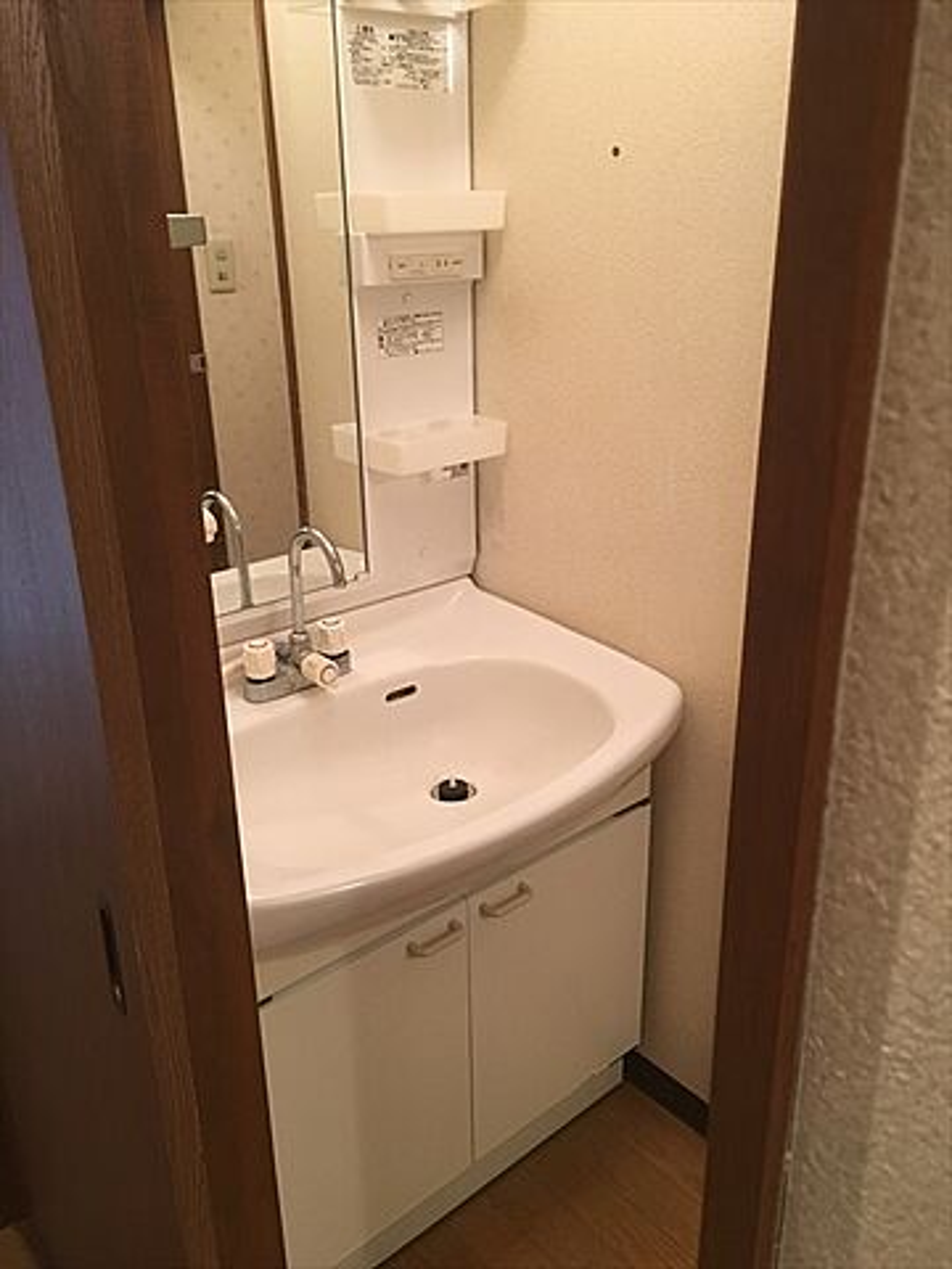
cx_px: 476
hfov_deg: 48.2
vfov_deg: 61.7
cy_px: 634
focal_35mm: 29
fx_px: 1063
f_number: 2.2
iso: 125
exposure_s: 1/30
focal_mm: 4.15
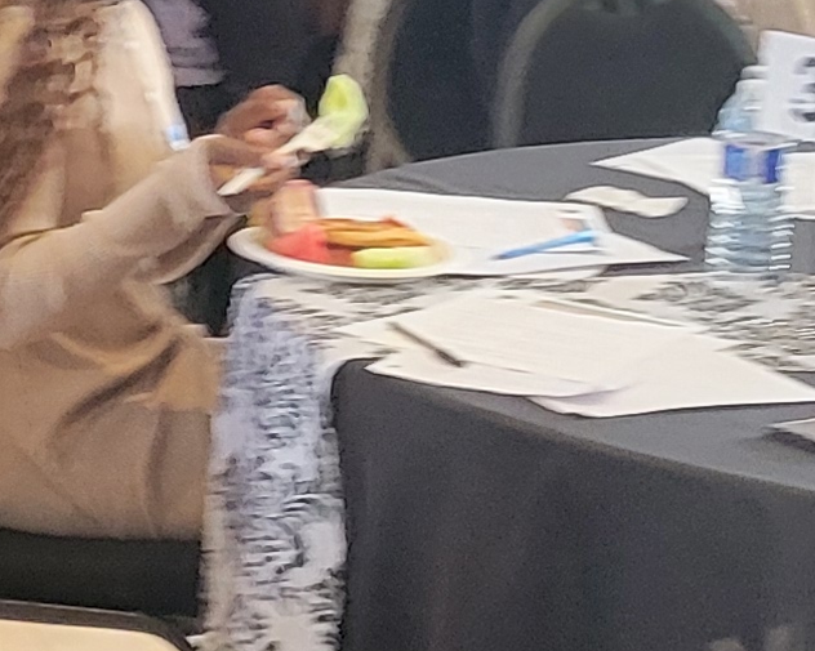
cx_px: -516
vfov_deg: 9.4
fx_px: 3906
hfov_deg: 11.3
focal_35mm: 162
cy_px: -63
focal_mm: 5.4
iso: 320
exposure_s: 1/40
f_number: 1.8
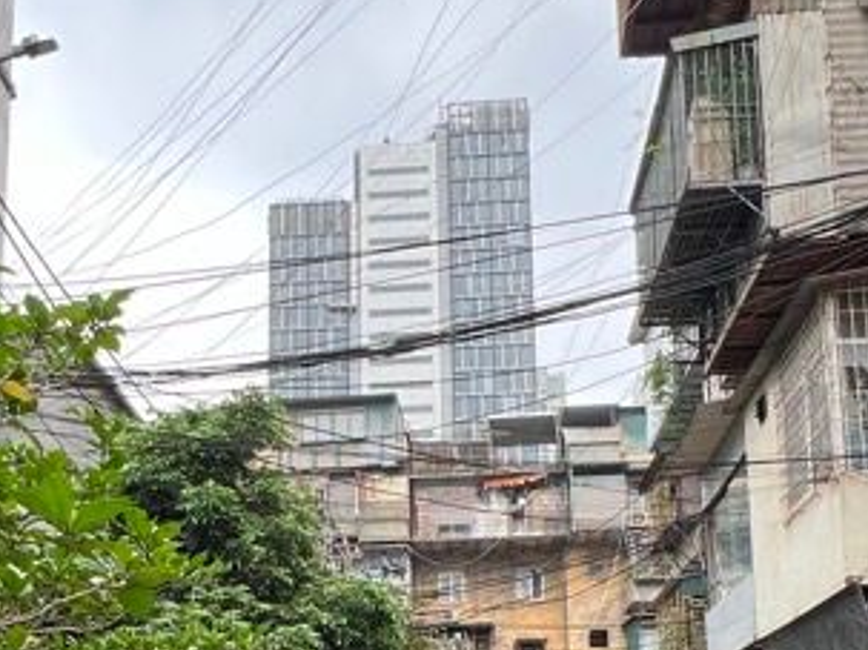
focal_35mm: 44
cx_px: 341
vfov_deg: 30.9
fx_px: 1103
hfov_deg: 42.7
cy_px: 624
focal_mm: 1.57
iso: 32
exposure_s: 1/178
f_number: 1.8
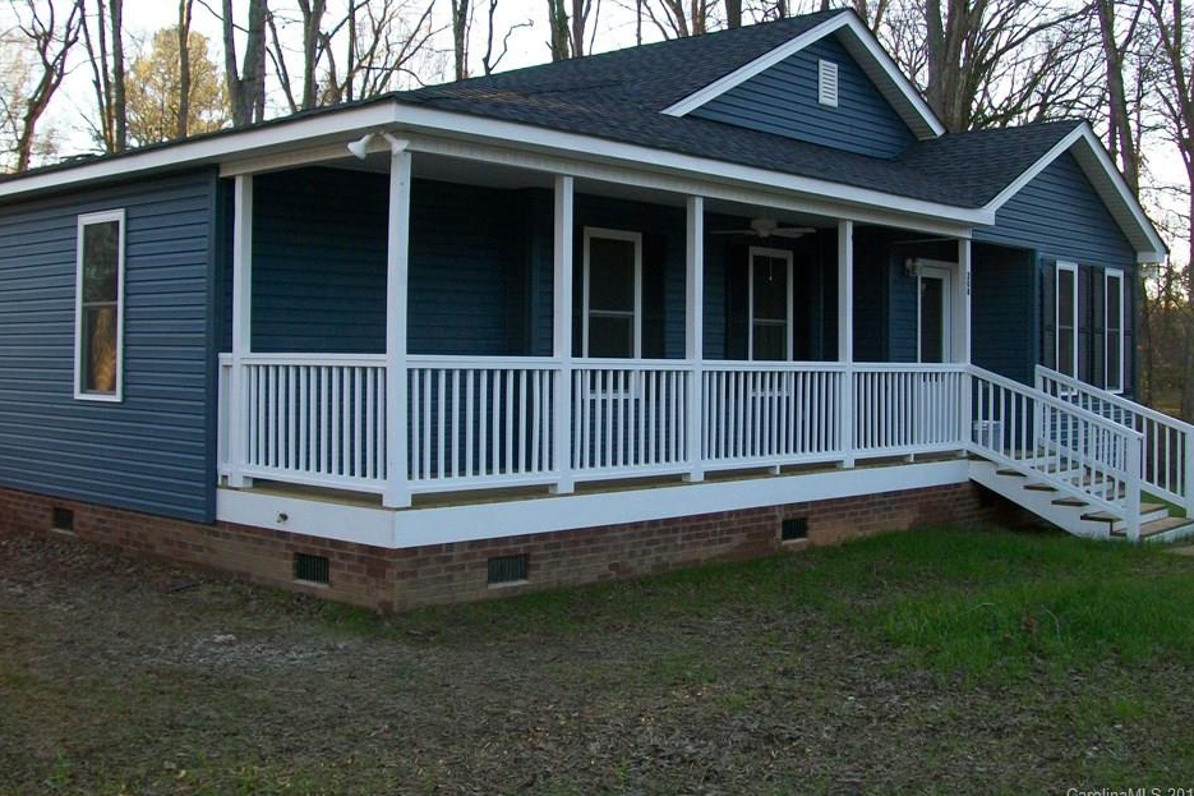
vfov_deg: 32.5
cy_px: 317
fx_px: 1360
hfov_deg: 47.4
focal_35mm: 41
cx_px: 559
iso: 64
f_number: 2.7
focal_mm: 6
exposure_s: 1/100
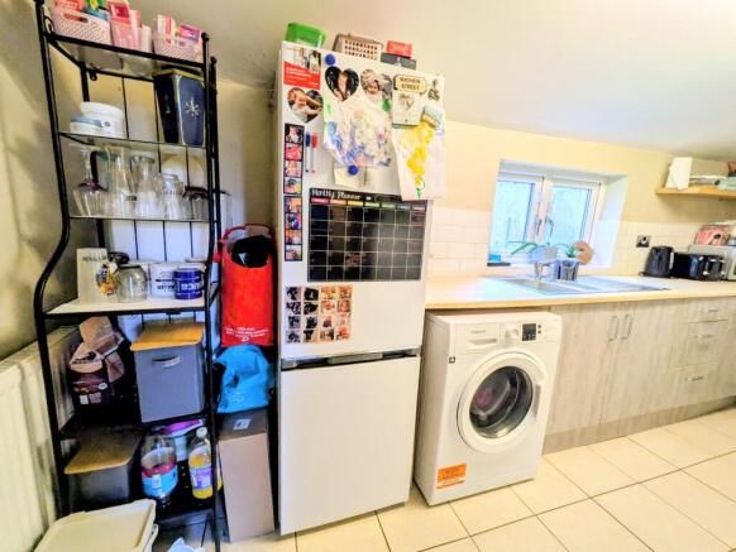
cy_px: 276
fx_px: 298
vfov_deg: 85.7
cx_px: 368
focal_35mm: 14
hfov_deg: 102.0
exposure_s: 1/100
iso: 117
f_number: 2.2
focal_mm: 1.83
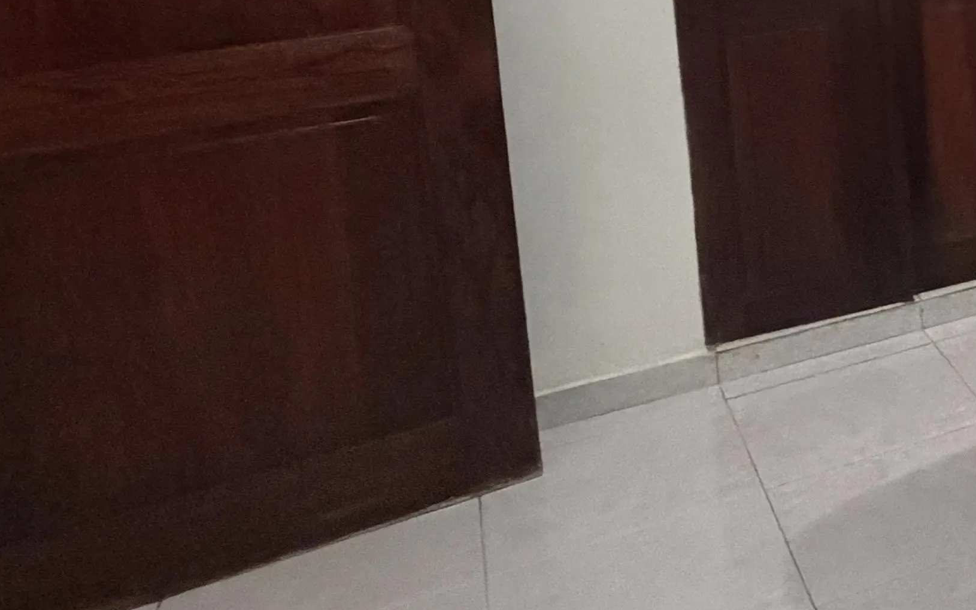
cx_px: 1495
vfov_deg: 23.0
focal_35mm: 52
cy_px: -104
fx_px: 1383
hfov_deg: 26.7
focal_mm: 2.22
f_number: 2.2
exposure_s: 1/60
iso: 800
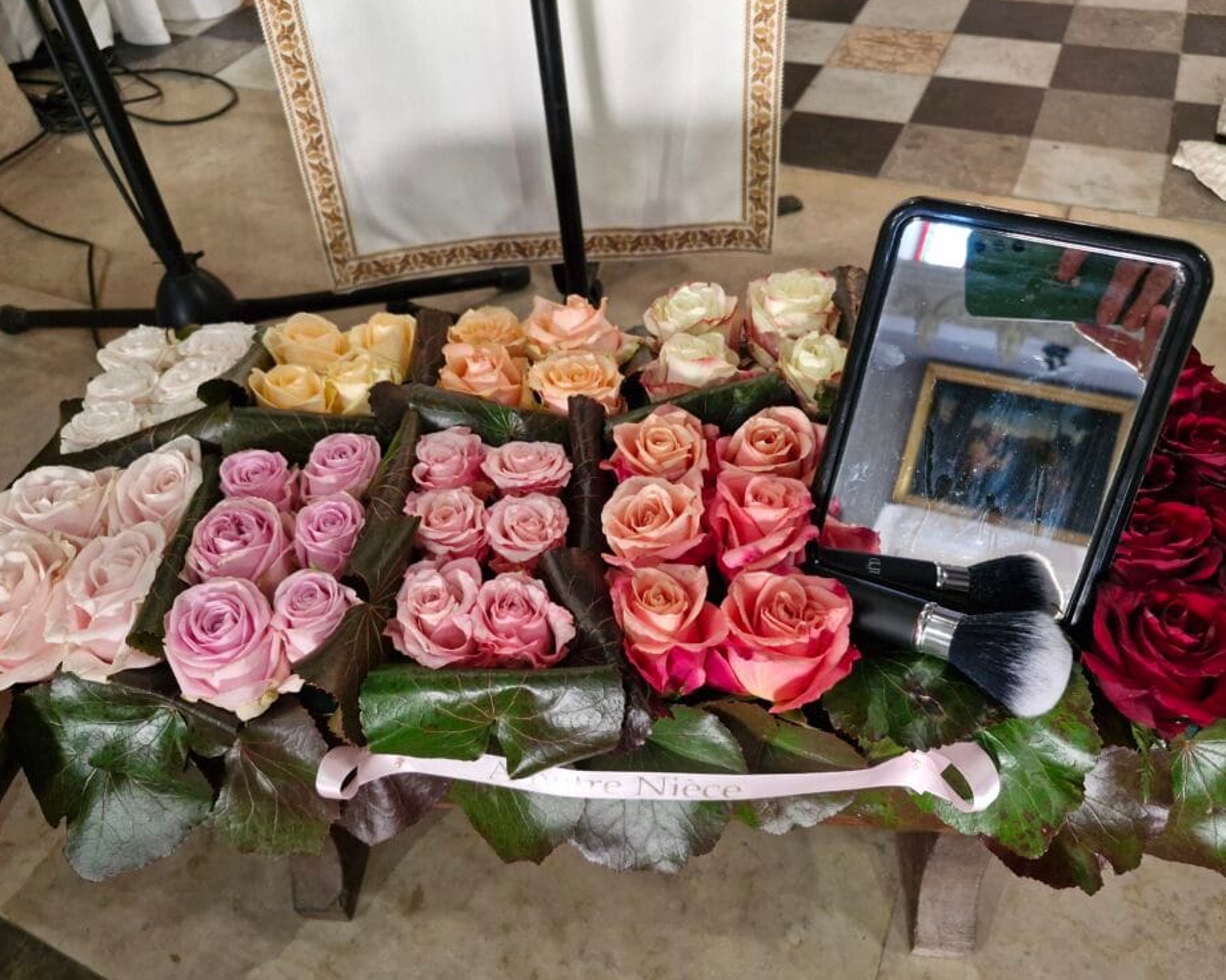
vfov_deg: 56.8
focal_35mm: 25
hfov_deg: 68.1
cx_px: 602
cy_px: 494
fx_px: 907
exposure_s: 1/100
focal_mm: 5.54
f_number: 1.8
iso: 640
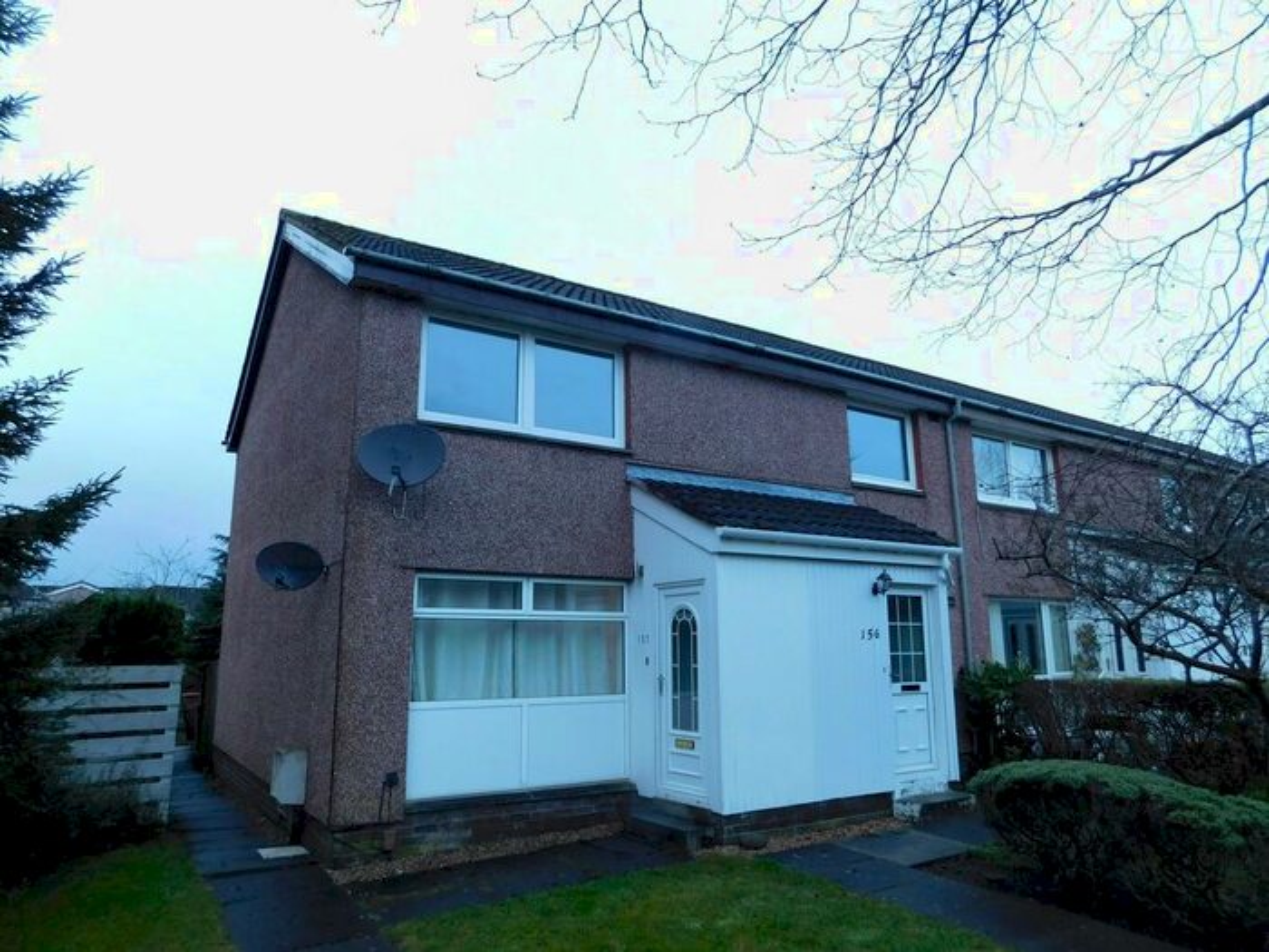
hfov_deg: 73.9
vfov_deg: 58.9
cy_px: 476
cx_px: 634
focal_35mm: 23
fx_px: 843
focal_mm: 4
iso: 220
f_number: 3
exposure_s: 1/30
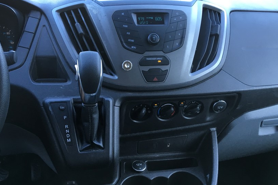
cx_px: 125
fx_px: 293
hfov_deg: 50.6
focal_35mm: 38
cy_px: 95
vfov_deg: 35.1
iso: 32
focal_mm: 4.15
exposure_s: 1/30
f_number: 2.2
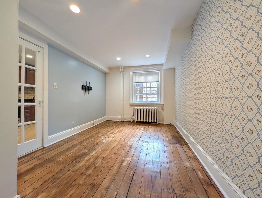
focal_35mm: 12
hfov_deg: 110.5
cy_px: 99
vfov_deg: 94.6
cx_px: 131
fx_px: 91
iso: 56
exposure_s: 1/60
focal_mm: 2.02
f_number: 1.7
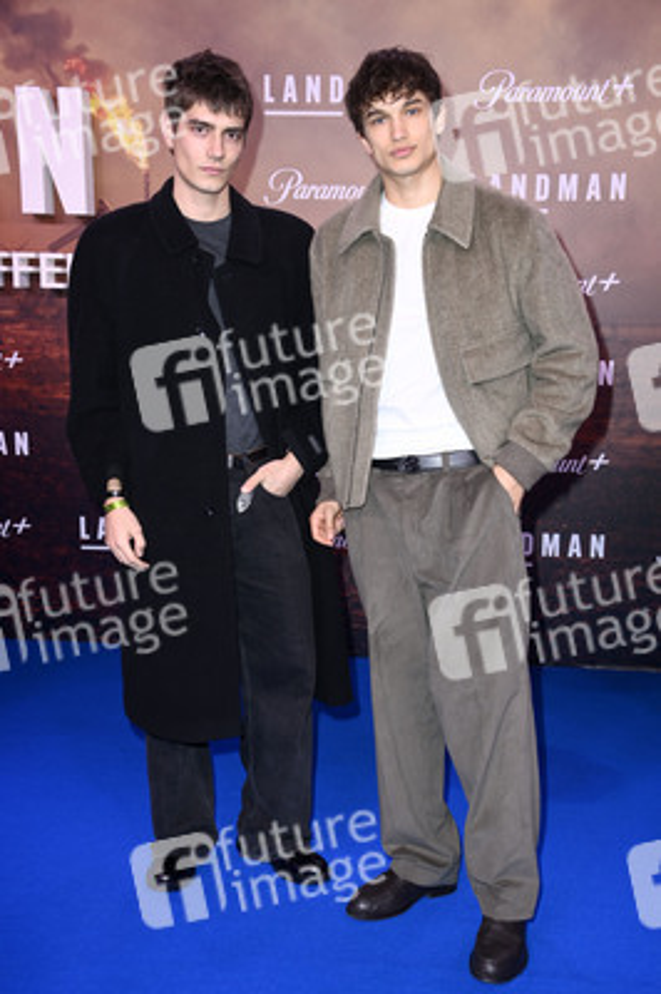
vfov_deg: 46.4
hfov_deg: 31.8
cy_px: 497
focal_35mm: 42
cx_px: 330
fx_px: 1159
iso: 640
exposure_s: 1/250
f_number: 5.6
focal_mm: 42
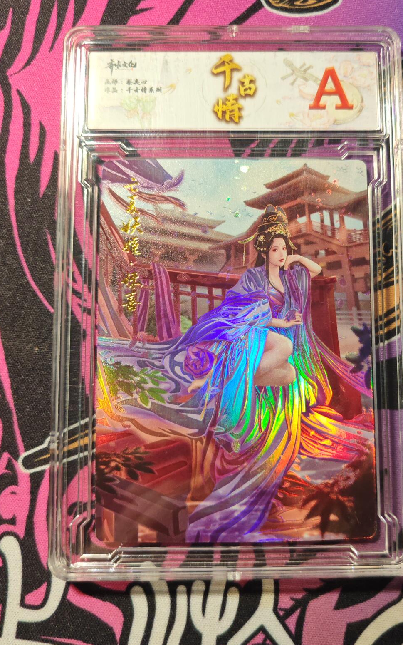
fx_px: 562
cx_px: 271
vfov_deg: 59.6
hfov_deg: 39.0
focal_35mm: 32
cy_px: 326
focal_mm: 5.4
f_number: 1.6
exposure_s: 1/100
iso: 400
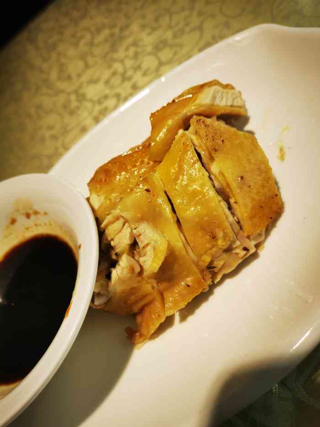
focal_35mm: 27
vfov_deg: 65.3
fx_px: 333
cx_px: 160
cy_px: 214
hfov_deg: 51.4
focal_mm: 5.58
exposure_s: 1/312
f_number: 1.8
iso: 50
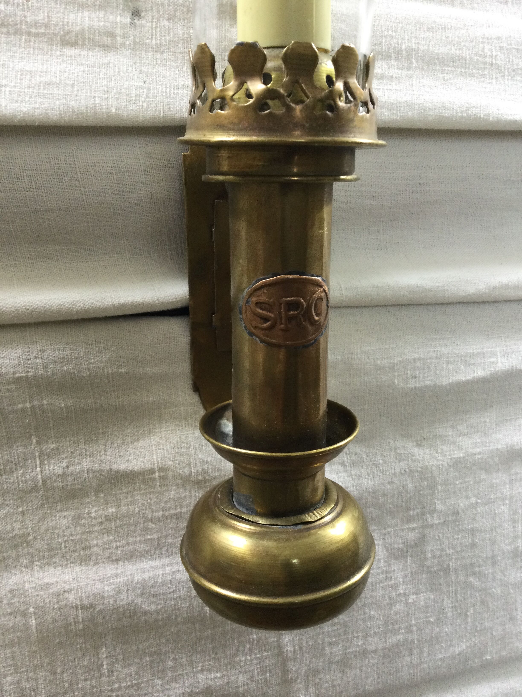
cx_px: 261
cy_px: 348
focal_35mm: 31
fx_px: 623
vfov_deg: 58.4
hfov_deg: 45.4
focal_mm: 3.3
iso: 64
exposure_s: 1/33
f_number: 2.4
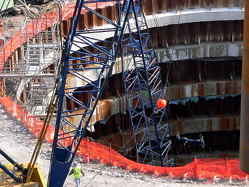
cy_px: 65
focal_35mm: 188
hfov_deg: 10.4
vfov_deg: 7.9
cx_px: 242
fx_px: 1353
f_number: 2.8
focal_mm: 15.4
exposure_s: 1/320
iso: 80
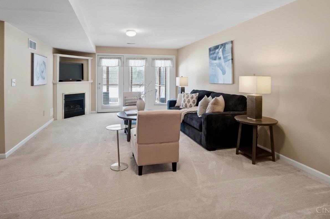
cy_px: 81
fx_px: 174
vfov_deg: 63.4
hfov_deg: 86.8
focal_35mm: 19
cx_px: 150
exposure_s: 1/200
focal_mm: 10
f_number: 4.5
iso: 100
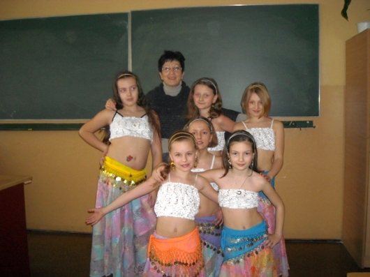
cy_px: 138
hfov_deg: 52.6
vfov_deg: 40.7
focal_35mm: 35
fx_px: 374
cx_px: 185
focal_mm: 5.7
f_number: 2.8
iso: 200
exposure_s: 1/60
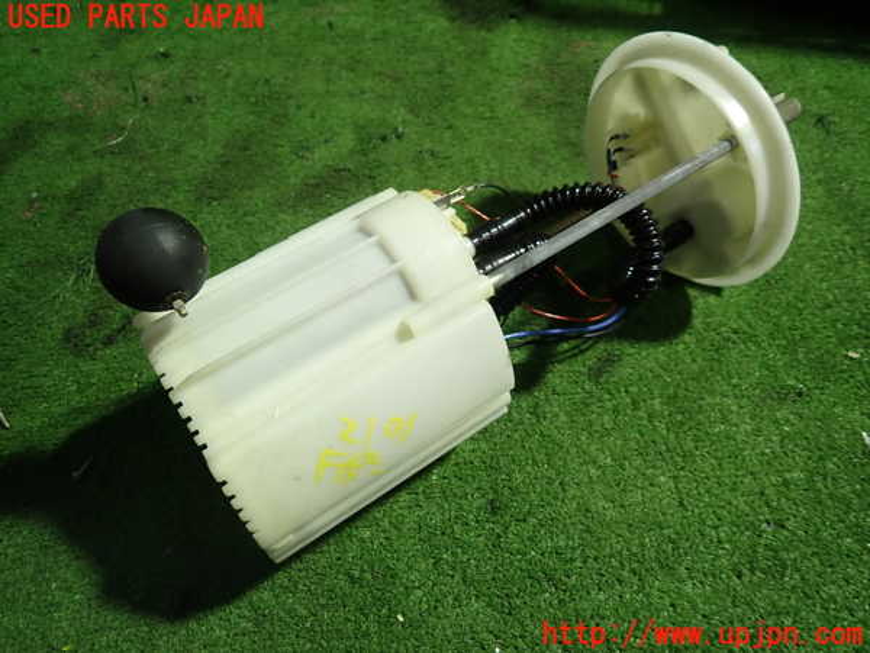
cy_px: 326
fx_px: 628
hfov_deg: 69.4
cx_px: 435
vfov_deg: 54.9
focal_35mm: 25
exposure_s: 1/40
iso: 200
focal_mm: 4.5
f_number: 2
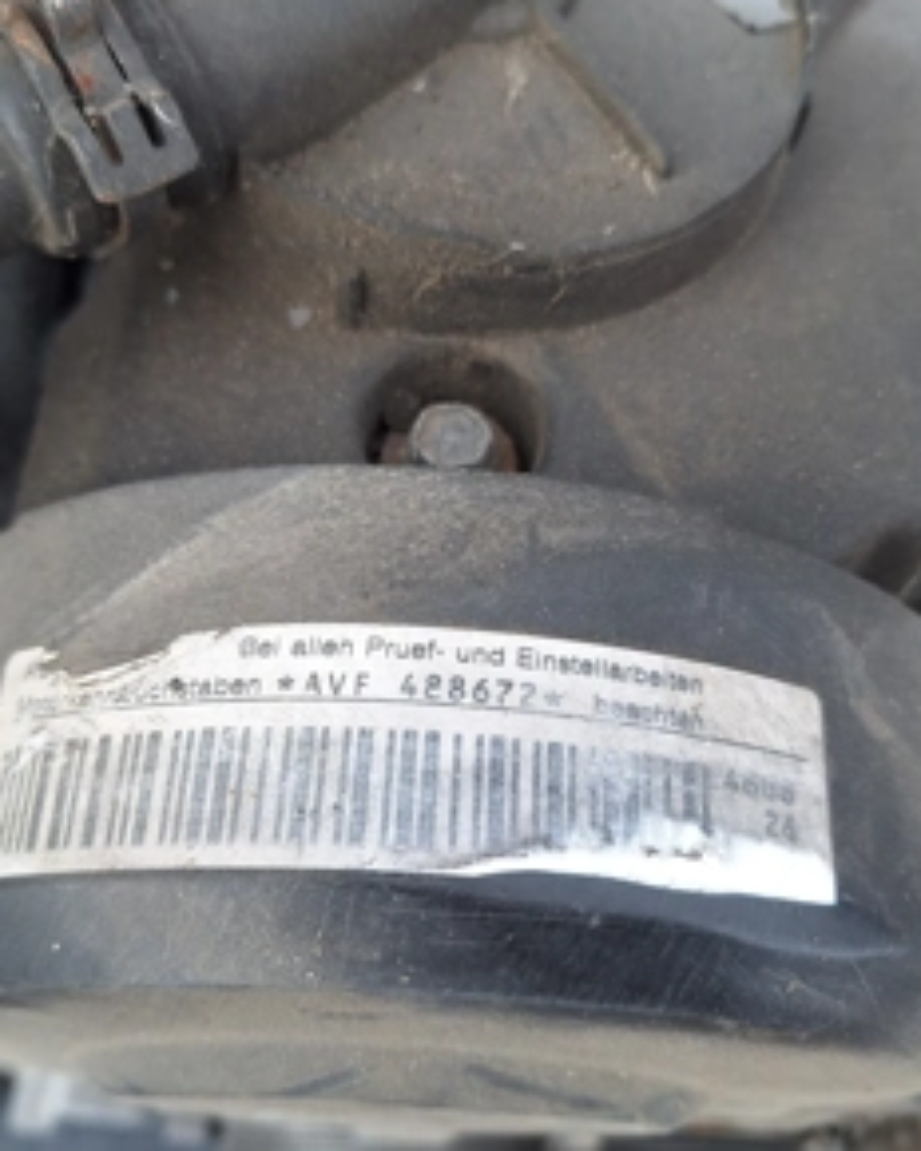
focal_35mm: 31
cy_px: 552
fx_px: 1056
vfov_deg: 57.2
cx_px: 464
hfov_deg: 47.1
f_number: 1.8
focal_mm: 5.54
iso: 40
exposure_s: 1/476
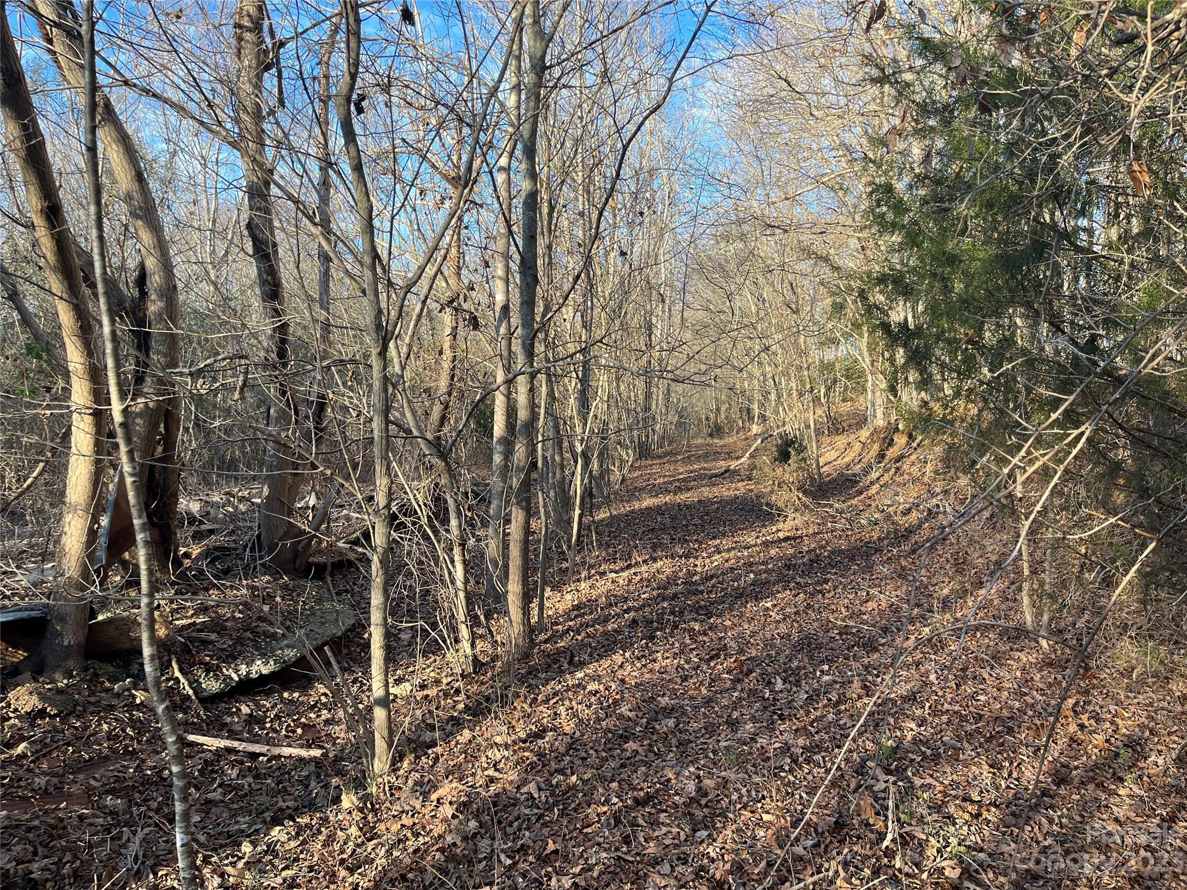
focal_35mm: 26
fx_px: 892
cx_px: 594
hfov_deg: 67.3
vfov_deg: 53.1
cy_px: 445
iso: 50
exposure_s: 1/473
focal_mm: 5.1
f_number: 1.6
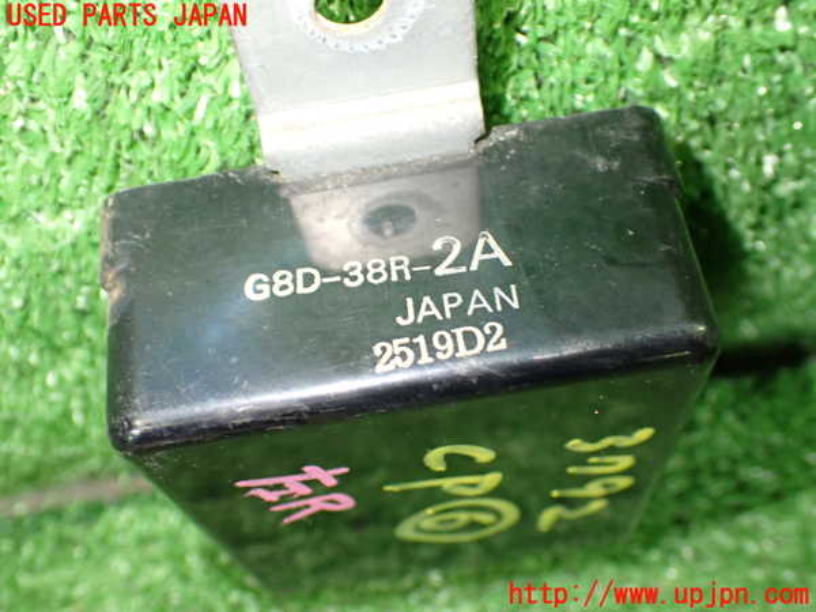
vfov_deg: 37.7
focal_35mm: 38
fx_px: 896
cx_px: 408
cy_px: 306
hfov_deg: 49.0
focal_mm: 6.83
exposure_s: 1/50
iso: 800
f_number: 2.7
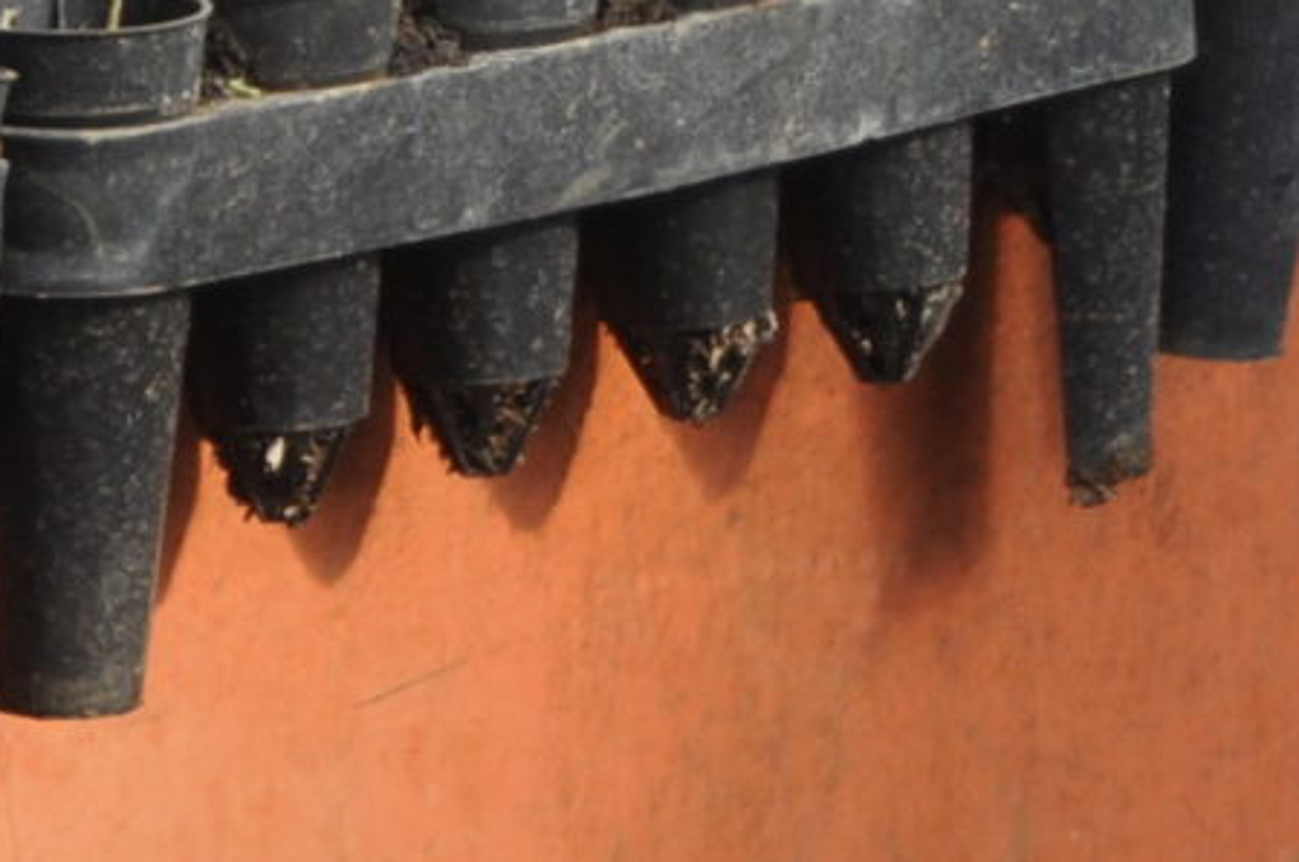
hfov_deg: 3.9
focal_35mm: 530
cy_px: -1501
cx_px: -365
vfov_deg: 2.6
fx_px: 19097
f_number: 5.6
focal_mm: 62
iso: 320
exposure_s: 1/500
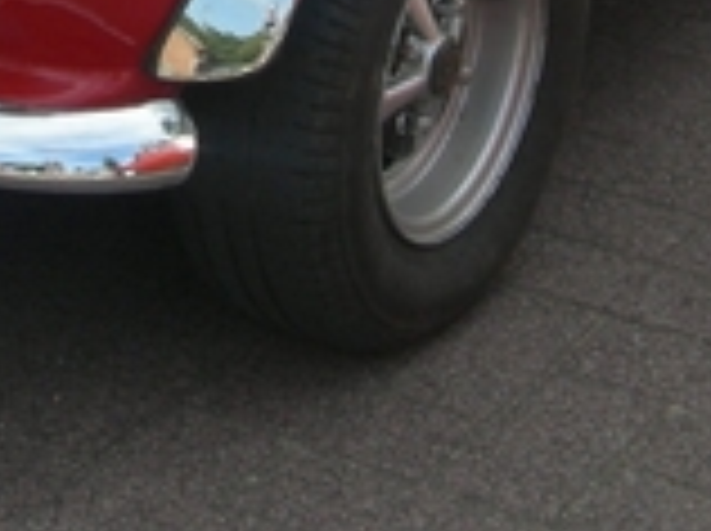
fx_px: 2810
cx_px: 140
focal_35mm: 137
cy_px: -374
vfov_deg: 10.3
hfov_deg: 14.3
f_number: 4.8
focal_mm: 7.5
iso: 64
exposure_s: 1/177
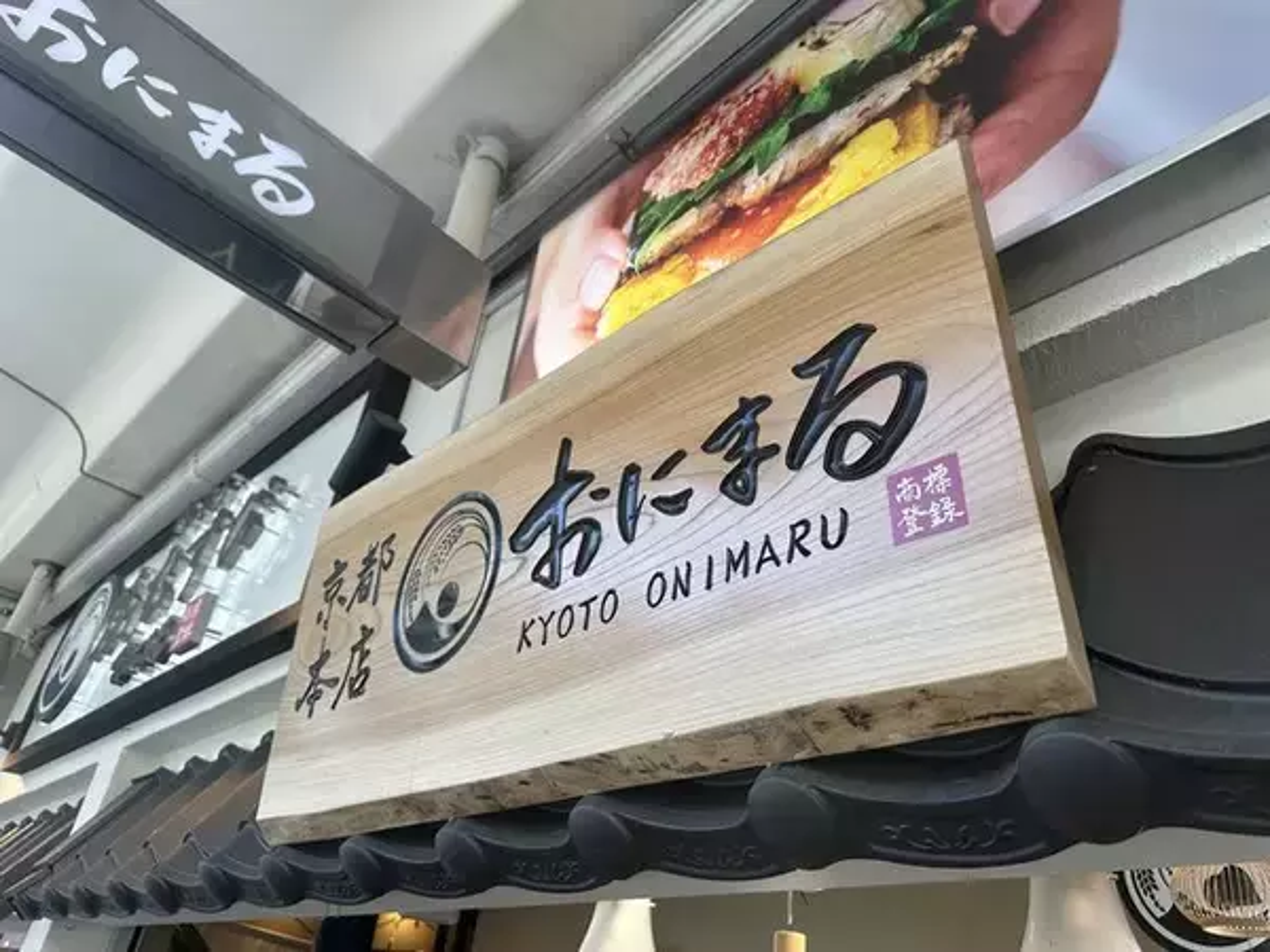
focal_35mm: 24
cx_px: 635
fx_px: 881
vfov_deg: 56.8
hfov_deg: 71.6
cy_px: 476
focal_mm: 6.86
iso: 80
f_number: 1.78
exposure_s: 1/473
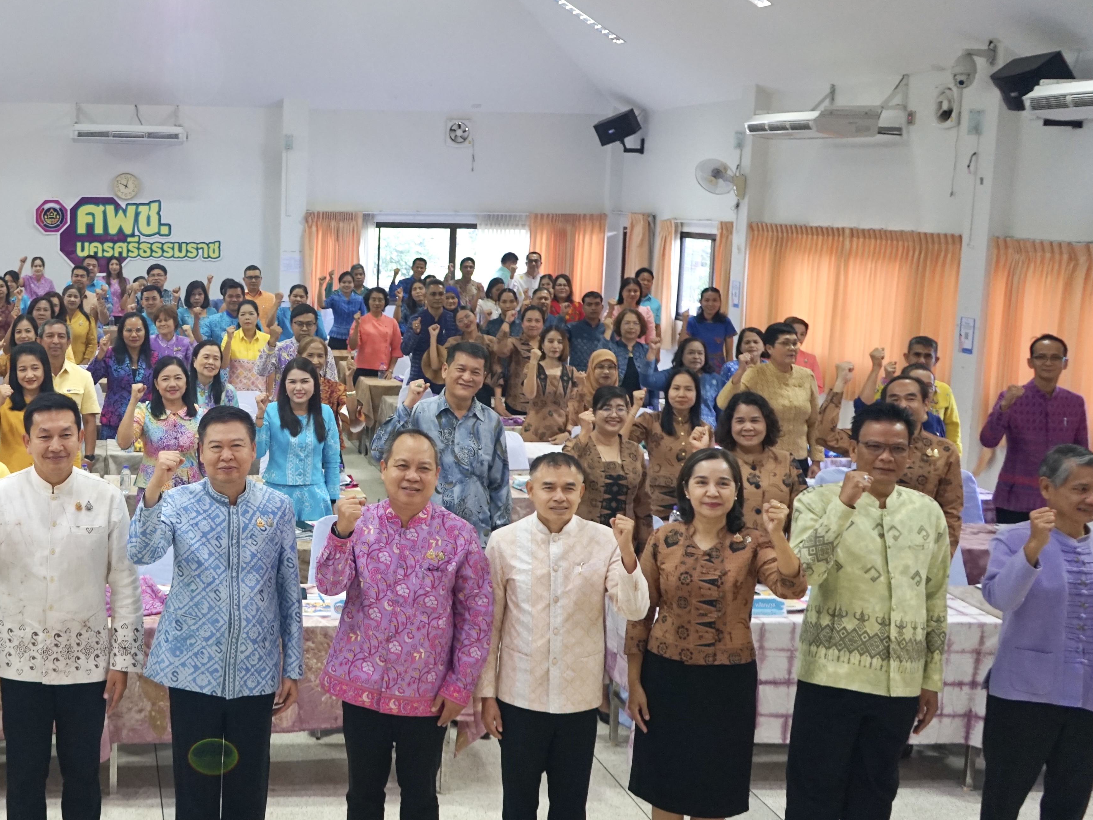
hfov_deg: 39.4
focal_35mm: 46
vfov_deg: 31.5
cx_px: 201
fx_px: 1453
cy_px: 407
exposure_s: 1/60
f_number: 3.5
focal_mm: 28
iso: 1600
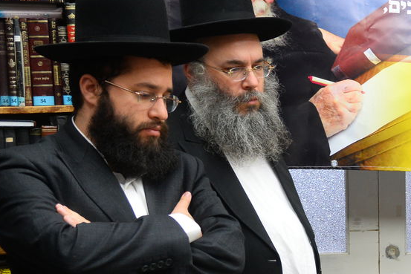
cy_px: 211
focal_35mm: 86
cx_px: 473
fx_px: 982
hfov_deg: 22.1
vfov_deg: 15.8
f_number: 4.5
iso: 1250
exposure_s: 1/80
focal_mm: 34
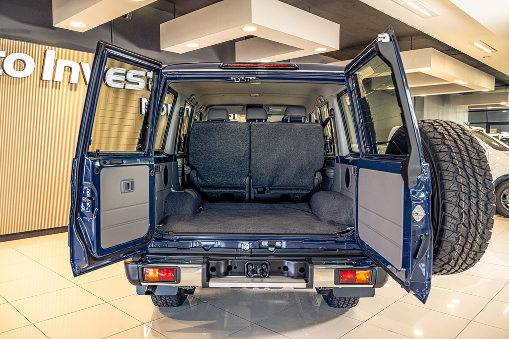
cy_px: 170
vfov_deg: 46.4
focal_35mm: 28
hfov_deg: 65.5
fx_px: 396
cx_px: 254
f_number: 4
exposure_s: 1/125
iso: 1000
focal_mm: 28
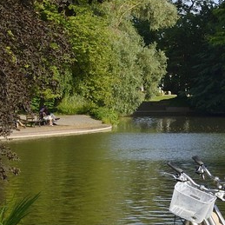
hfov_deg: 7.8
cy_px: -43
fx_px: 1463
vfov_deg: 8.7
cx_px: 636
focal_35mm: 199
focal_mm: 38
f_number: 10
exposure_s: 1/250
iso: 200
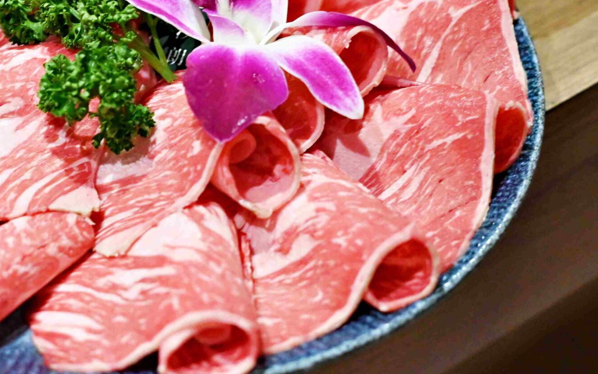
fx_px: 2396
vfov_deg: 8.9
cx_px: 163
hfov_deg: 14.2
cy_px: 82
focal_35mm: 147
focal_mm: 50
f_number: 3.2
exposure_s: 1/200
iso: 2000
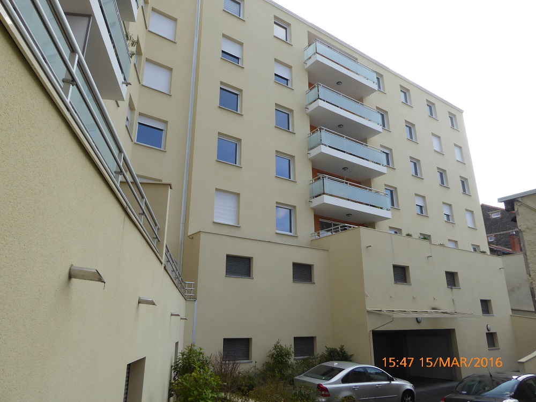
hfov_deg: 71.6
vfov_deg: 56.8
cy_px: 201
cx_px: 268
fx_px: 372
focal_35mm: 24
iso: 100
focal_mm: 4.3
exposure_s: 1/160
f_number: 5
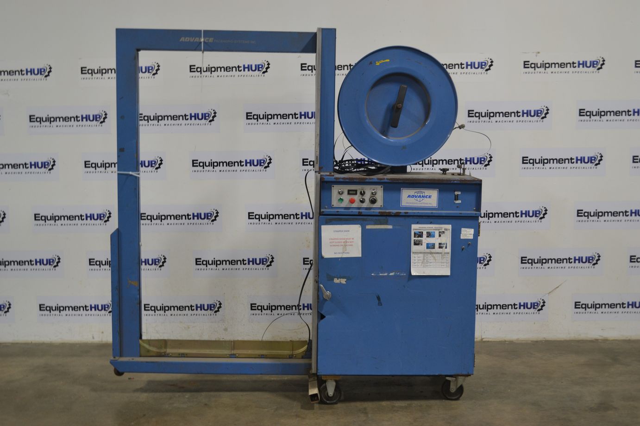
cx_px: 320
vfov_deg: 30.8
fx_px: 773
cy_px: 213
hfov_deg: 45.0
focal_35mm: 44
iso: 400
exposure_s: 1/30
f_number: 4.5
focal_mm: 29
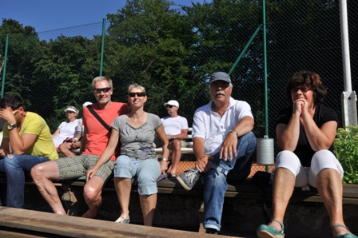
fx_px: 313
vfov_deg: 41.7
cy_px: 119
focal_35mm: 32
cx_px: 179
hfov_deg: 59.5
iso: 250
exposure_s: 1/2000
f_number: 8
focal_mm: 21
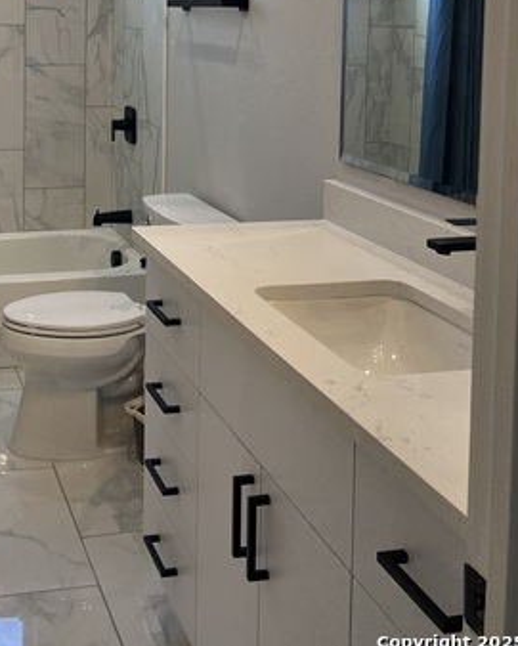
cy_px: 65
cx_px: 71
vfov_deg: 36.4
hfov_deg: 30.4
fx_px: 919
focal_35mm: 48
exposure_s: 1/163
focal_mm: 5.7
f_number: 1.5
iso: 50
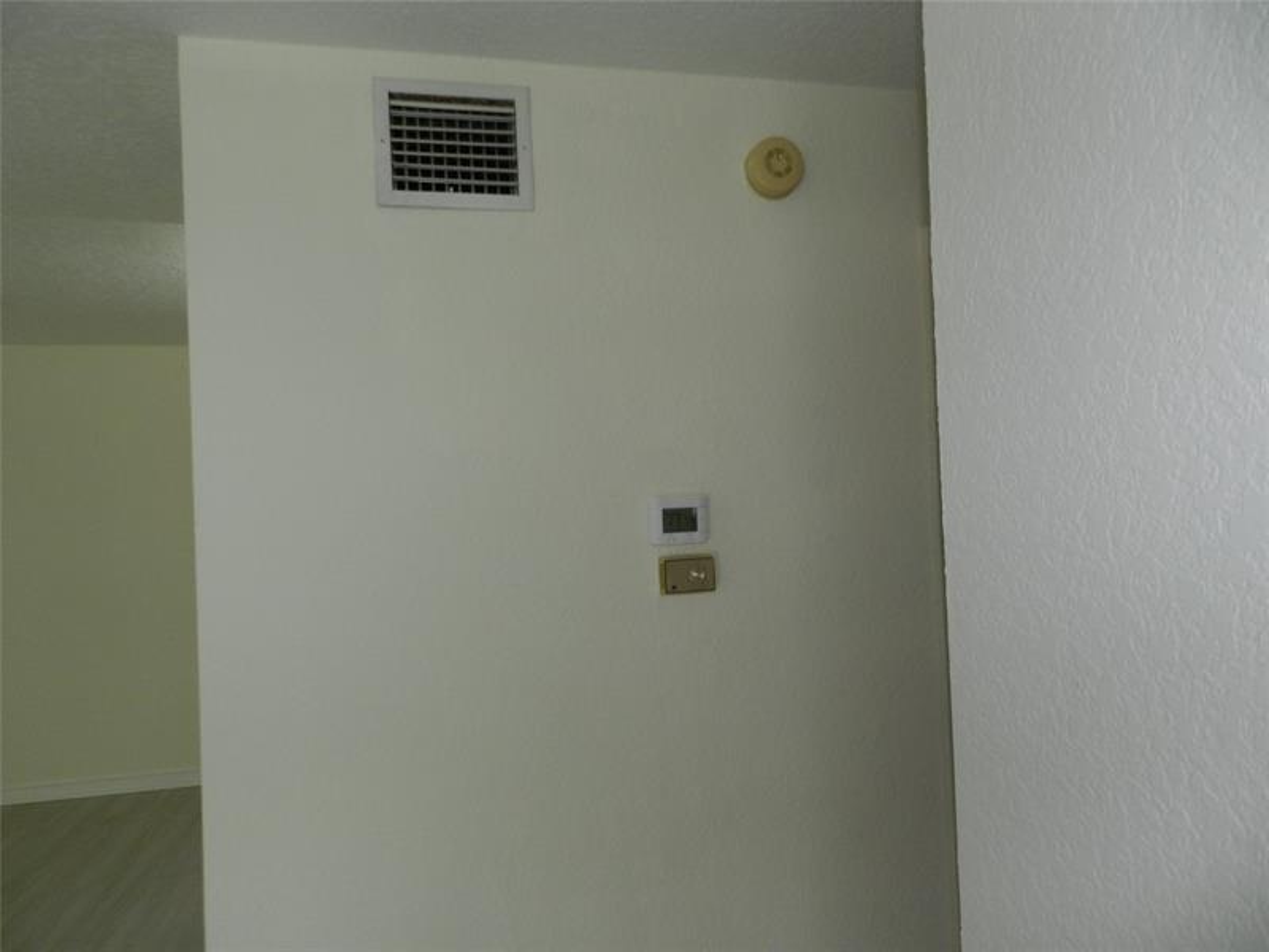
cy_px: 476
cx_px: 634
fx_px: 843
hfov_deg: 73.9
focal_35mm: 23
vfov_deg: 58.9
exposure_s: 1/30
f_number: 3.4
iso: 200
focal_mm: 4
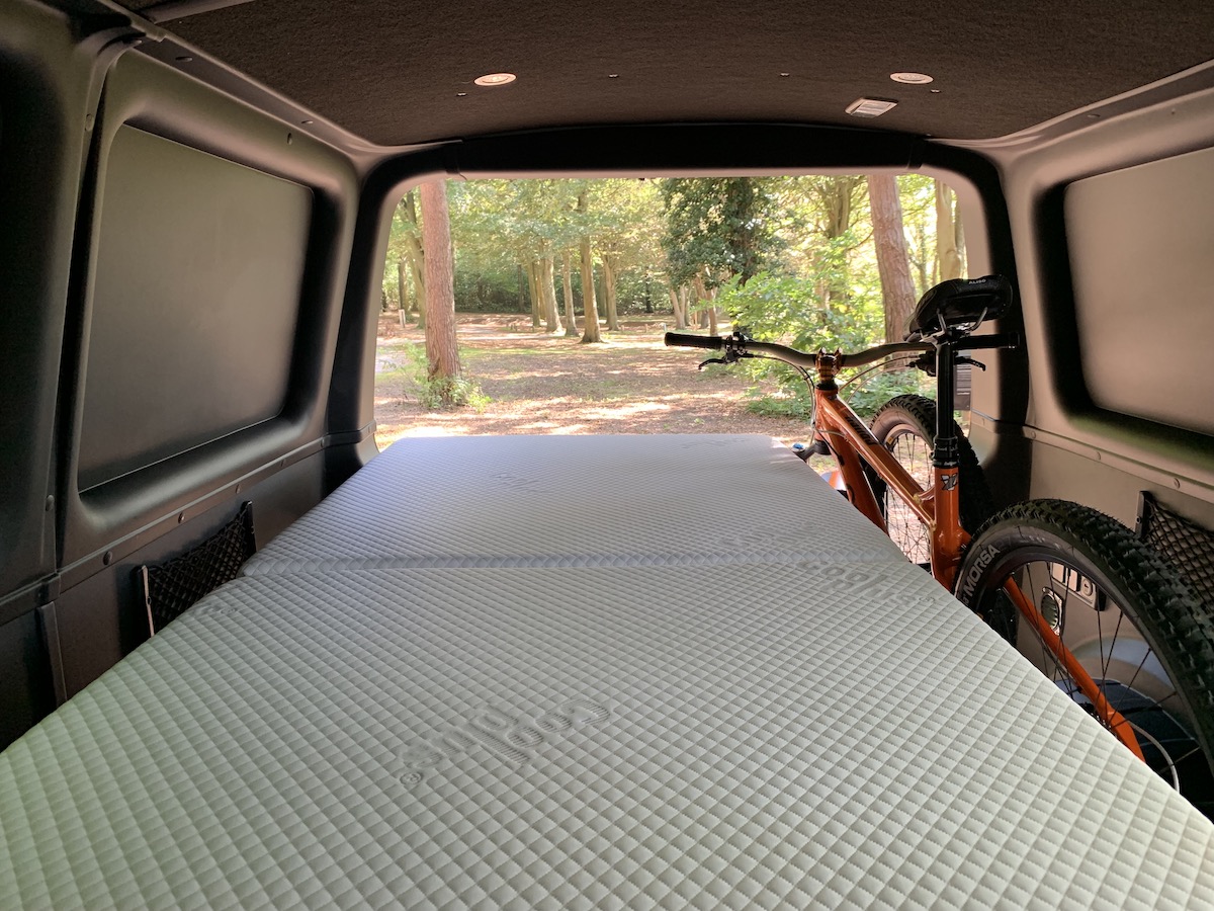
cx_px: 607
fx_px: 912
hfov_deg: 67.3
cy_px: 456
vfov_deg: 53.1
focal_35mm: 26
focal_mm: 4.25
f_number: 1.8
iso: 125
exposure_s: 1/60
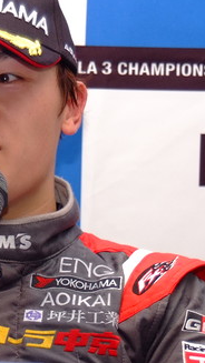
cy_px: 225
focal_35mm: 261
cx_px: -17
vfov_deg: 8.3
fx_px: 2522
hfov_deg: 4.6
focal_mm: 75
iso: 400
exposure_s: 1/250
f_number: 5.3
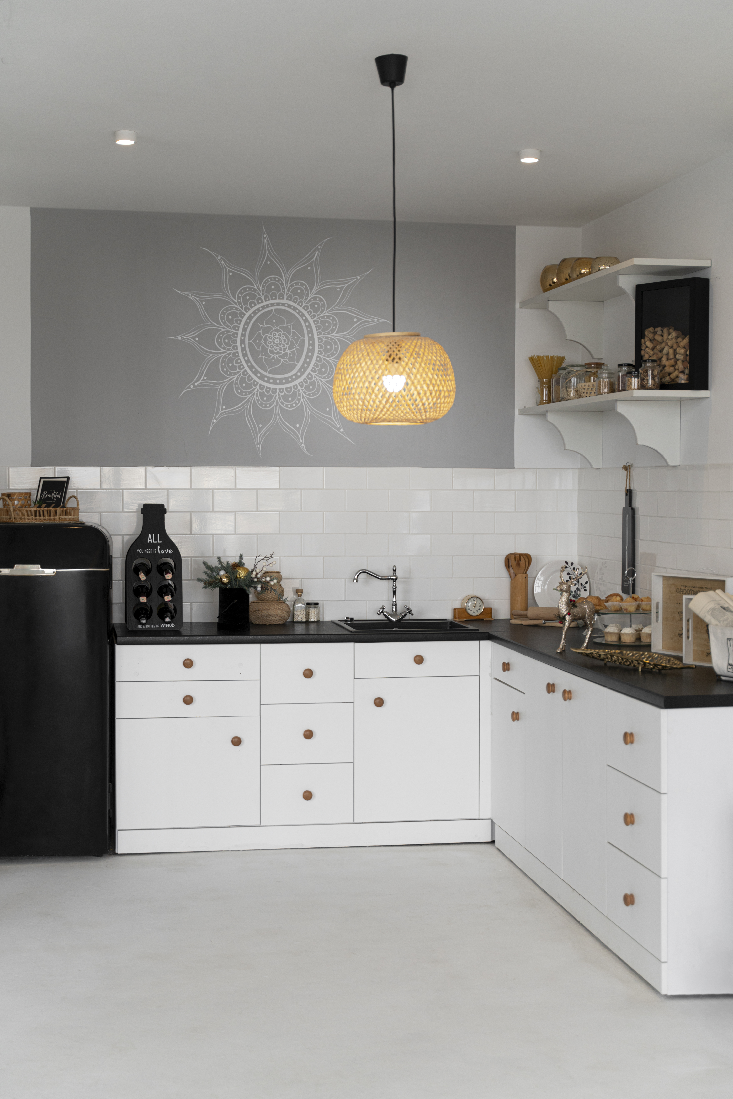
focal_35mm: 49
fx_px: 1496
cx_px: 366
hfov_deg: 27.5
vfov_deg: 40.3
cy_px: 550
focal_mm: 49
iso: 250
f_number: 2.8
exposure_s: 1/250
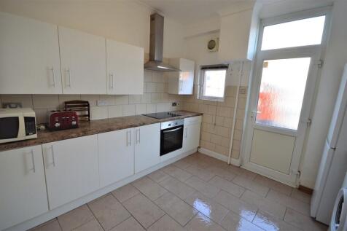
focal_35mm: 15
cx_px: 174
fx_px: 145
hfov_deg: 100.4
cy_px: 116
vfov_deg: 77.3
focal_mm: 10
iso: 200
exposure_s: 1/50
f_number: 6.3
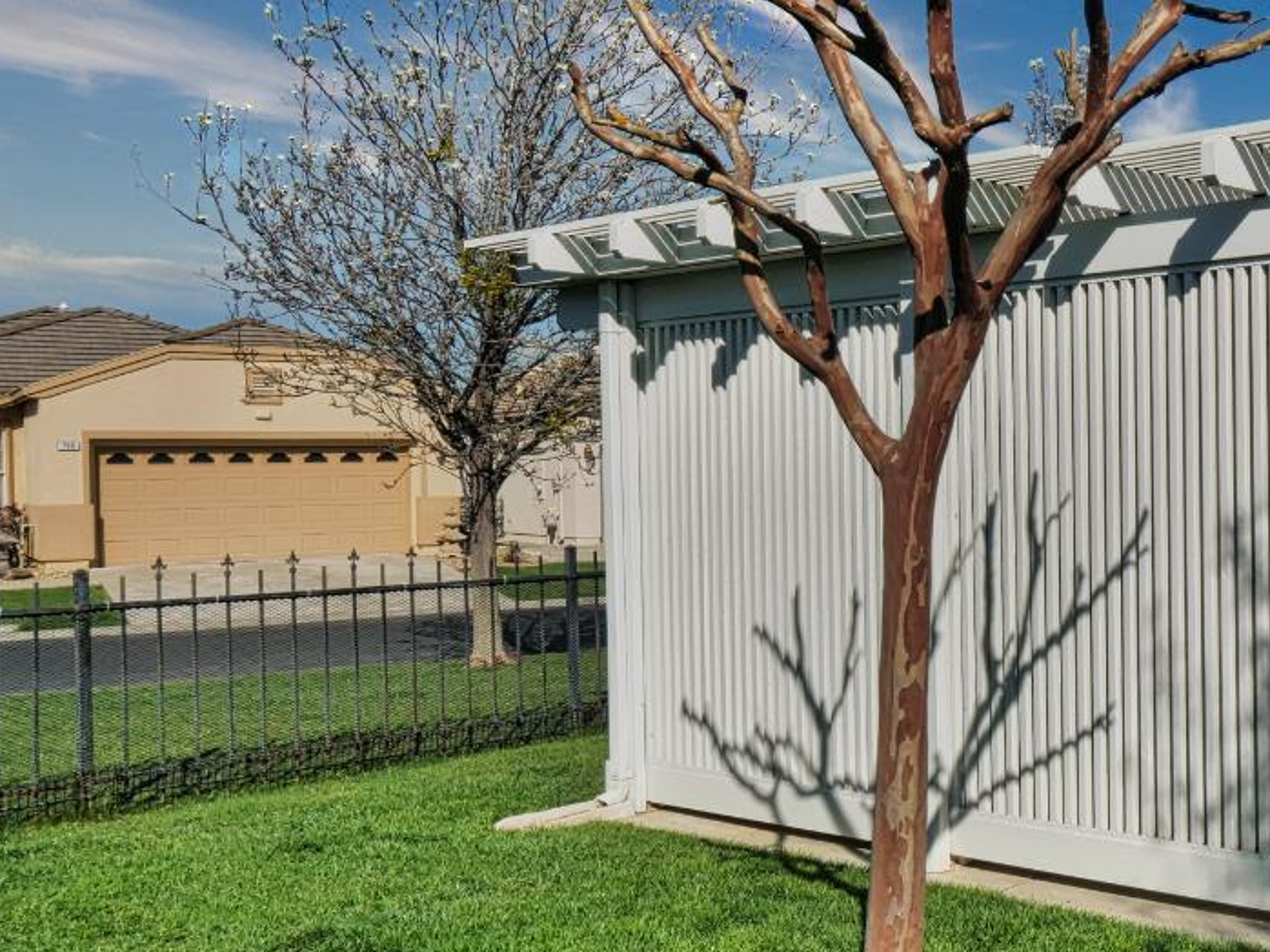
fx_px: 1577
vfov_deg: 33.6
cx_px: 1317
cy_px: 498
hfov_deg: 38.2
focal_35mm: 43
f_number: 11
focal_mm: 10
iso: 100
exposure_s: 1/320
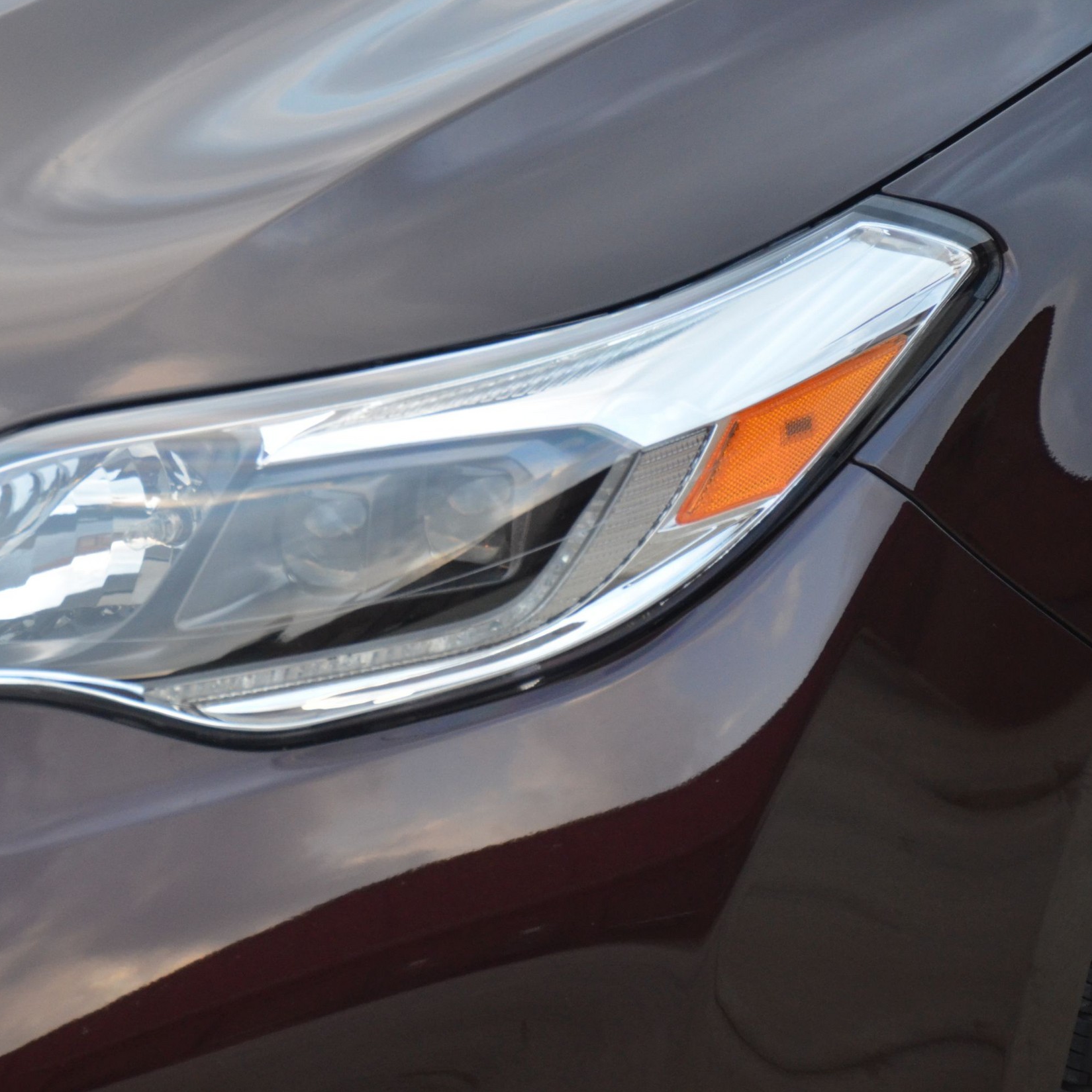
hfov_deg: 8.1
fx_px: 7709
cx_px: 275
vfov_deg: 8.1
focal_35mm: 216
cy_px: 545
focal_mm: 112
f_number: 5.3
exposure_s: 1/320
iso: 1600
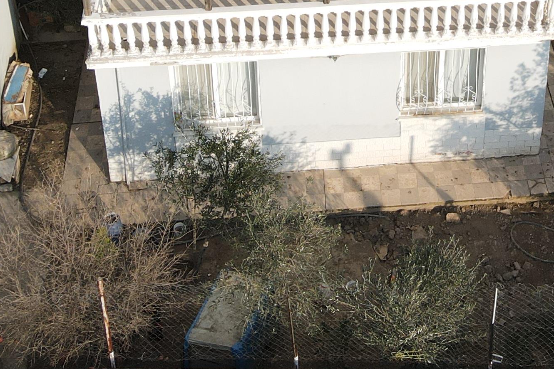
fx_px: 1154
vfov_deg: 16.8
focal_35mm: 75
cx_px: 422
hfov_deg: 26.6
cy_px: -149
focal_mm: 4.5
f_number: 2.8
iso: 100
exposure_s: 1/500
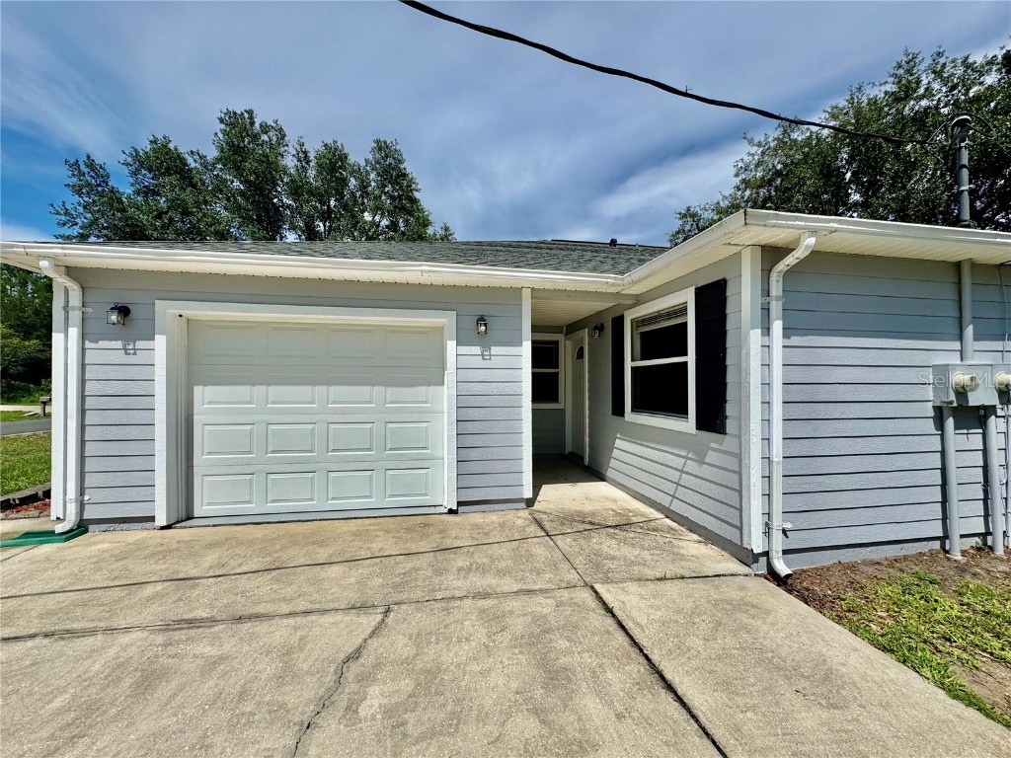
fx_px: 409
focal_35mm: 14
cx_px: 506
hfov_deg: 102.1
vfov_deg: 85.7
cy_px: 379
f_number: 2.2
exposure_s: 1/4132
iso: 40
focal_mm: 2.22
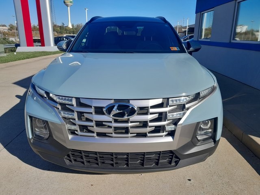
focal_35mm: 27
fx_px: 203
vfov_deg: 51.4
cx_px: 130
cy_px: 98
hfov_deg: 65.3
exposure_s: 1/544
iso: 40
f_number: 1.8
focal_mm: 4
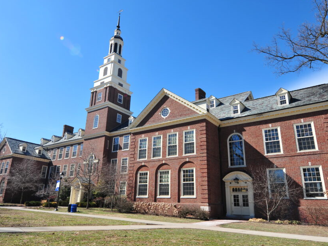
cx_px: 154
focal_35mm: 25
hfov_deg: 69.3
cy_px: 121
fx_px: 237
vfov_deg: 54.9
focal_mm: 14
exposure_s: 1/400
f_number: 6.3
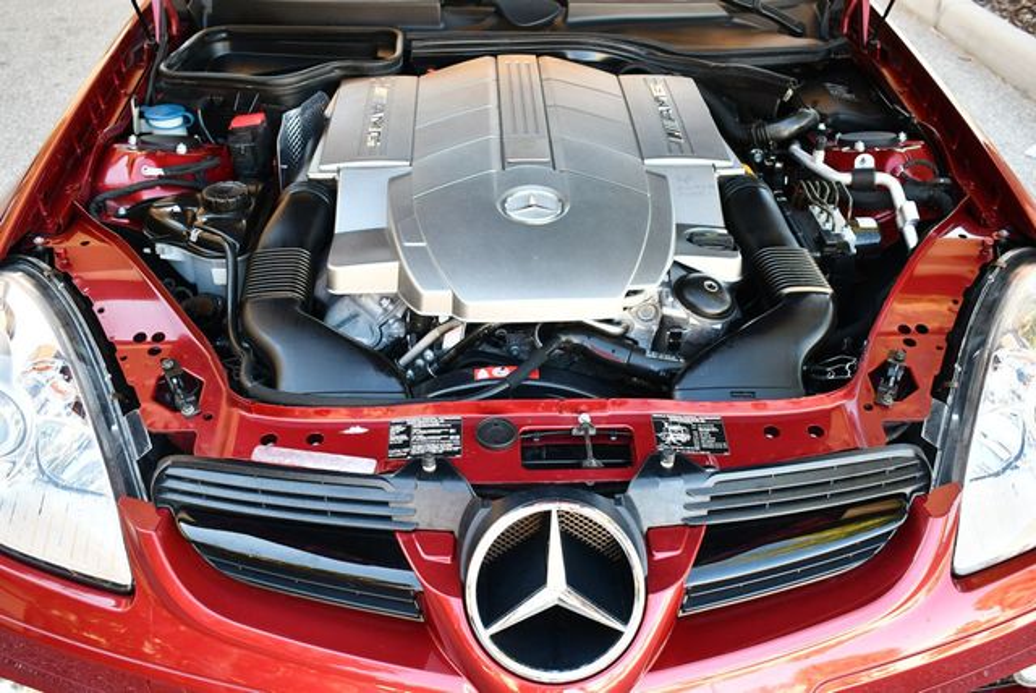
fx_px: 1037
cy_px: 346
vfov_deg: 36.9
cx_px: 518
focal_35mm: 36
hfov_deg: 53.1
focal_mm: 18
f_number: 3.5
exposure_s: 1/250
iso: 720
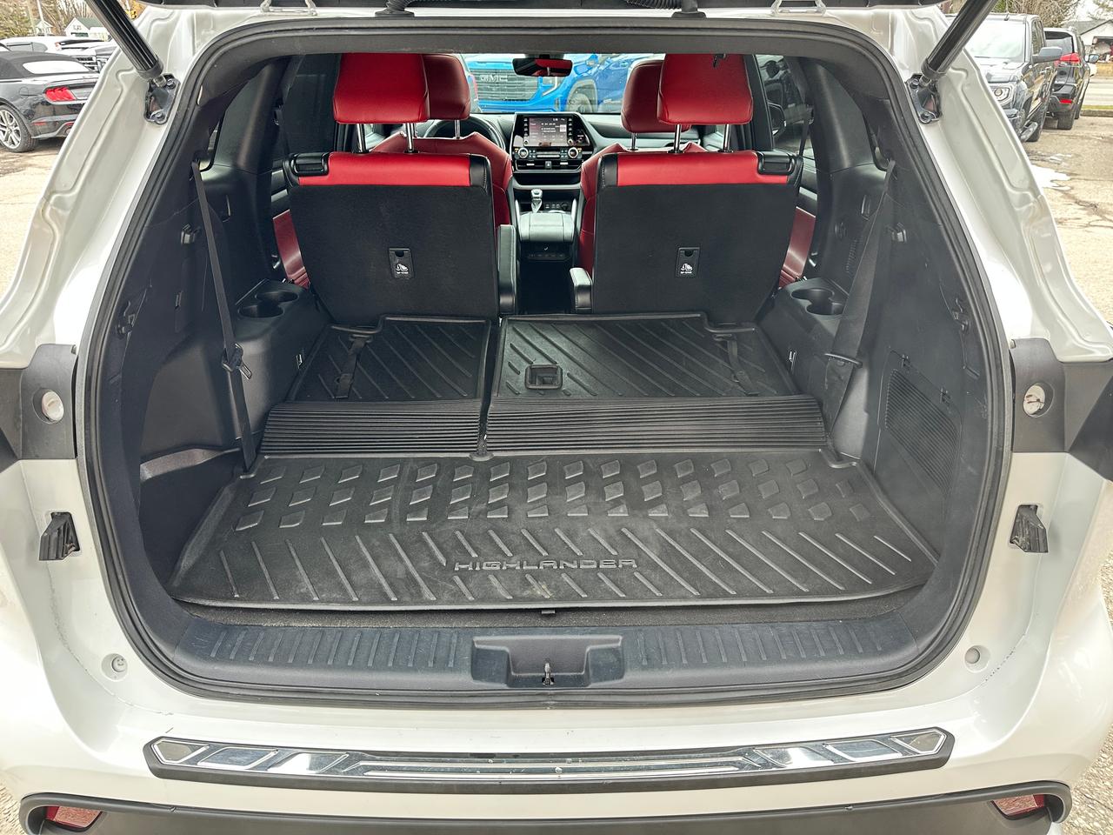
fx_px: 772
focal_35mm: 24
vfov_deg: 56.8
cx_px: 556
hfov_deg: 71.6
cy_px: 418
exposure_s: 1/205
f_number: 1.78
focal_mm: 6.86
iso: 80
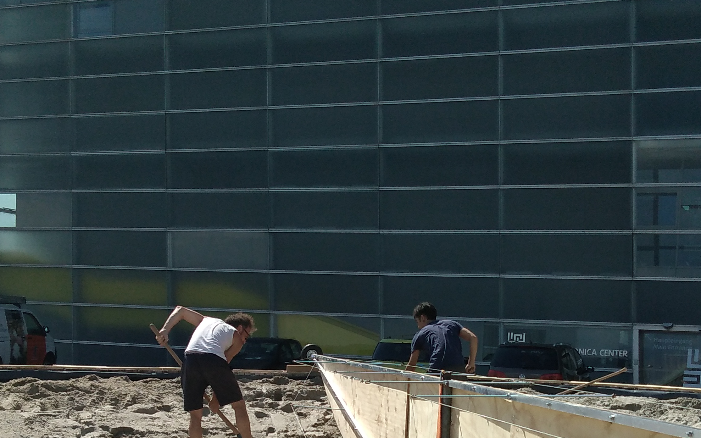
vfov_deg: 21.7
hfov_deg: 35.1
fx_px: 1108
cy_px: 414
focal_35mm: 58
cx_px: 354
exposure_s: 1/1590
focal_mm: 3.46
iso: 100
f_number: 2.2
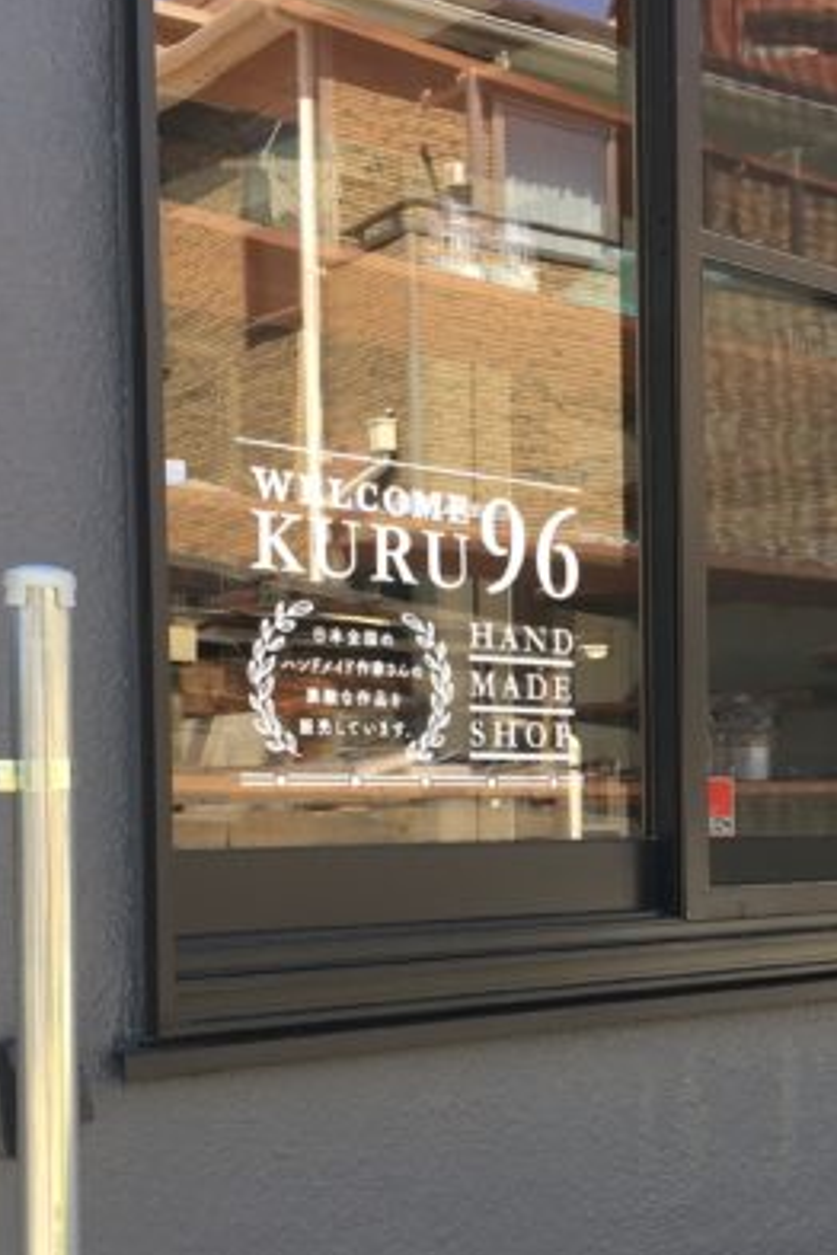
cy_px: 869
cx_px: 792
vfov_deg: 33.5
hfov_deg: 22.3
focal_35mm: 59
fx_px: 2057
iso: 25
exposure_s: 1/123
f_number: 2.2
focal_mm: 4.15
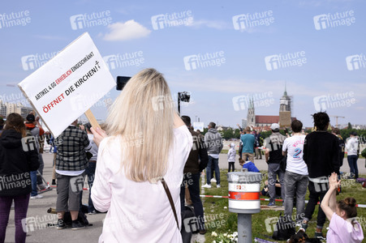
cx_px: 183
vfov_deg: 26.0
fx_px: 528
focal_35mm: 52
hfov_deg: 38.2
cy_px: 122
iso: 160
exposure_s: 1/160
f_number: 11
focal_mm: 52
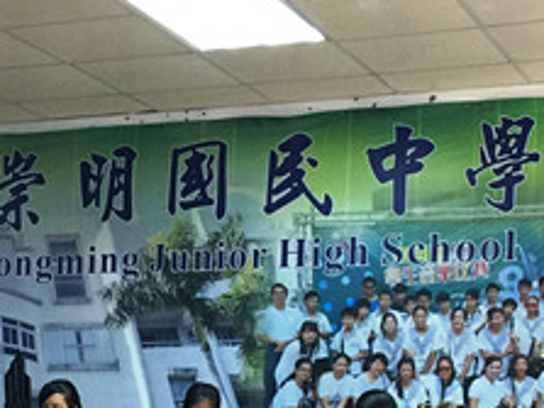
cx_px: 156
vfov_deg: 13.9
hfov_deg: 18.8
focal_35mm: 104
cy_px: 469
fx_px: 1634
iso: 50
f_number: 2.2
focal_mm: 4.15
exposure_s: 1/15
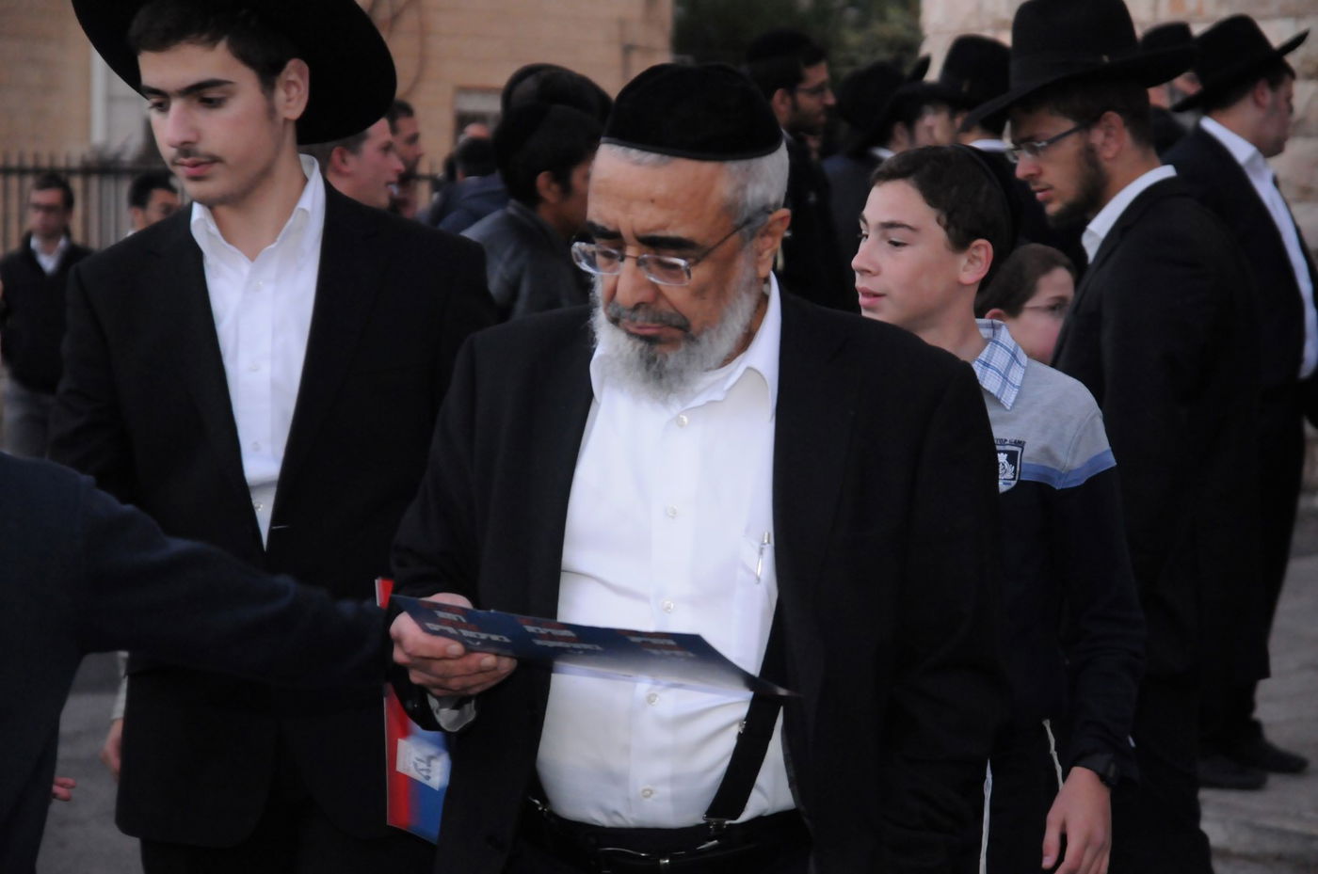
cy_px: 437
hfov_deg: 21.9
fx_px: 3400
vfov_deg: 14.7
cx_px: 659
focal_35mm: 93
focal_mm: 62
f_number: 4.2
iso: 2000
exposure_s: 1/125
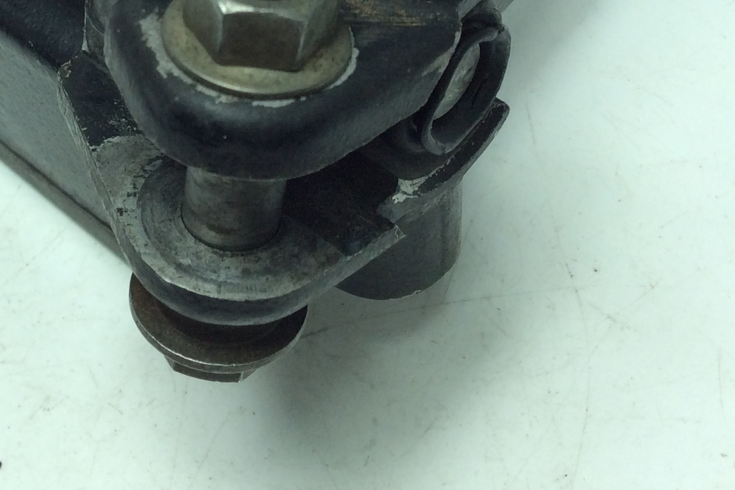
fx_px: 1388
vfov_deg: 19.2
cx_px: 195
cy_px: -50
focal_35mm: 68
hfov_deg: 29.3
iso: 32
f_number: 2.4
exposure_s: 1/362
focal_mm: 3.3
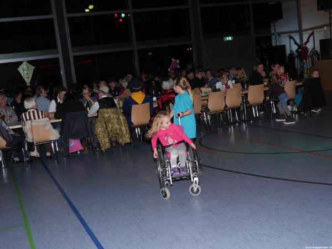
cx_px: 166
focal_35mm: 50
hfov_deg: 38.2
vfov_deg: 29.1
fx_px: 480
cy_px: 124
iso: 200
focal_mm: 25
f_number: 4.7
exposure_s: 1/50
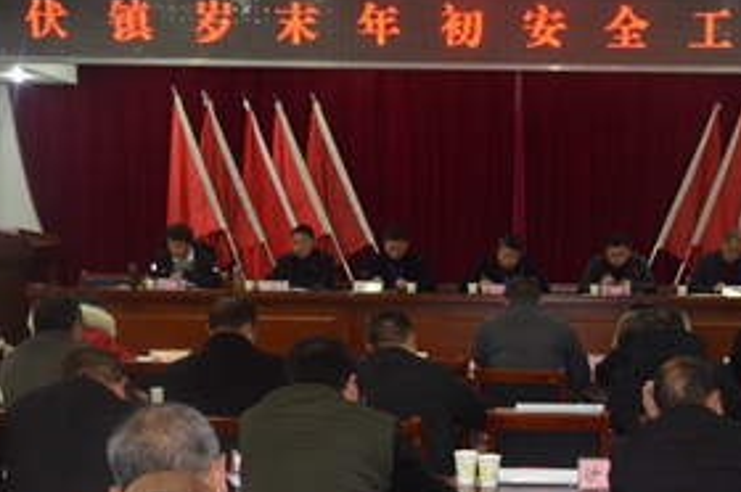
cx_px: 532
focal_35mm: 67
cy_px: 422
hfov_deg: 29.8
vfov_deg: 20.0
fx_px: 1375
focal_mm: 25
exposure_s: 1/60
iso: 800
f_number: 4
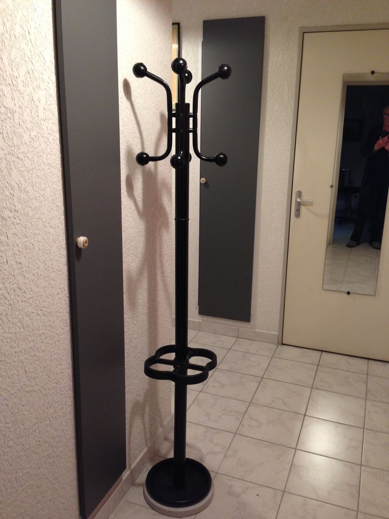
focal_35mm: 33
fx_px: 494
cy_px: 260
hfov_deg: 42.9
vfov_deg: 55.4
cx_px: 194
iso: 125
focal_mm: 4.12
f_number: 2.4
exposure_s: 1/20
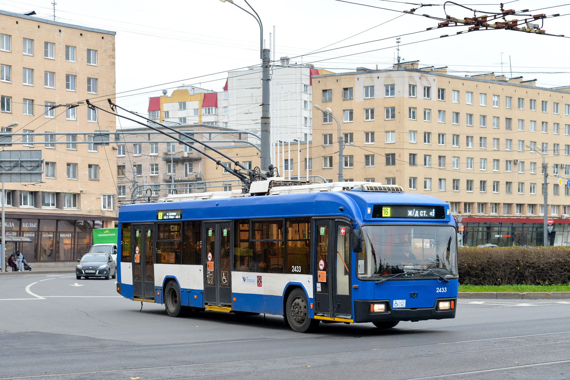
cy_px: 190
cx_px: 285
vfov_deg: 20.6
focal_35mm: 66
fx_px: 1045
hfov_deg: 30.5
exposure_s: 1/320
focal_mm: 66
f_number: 5.6
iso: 800
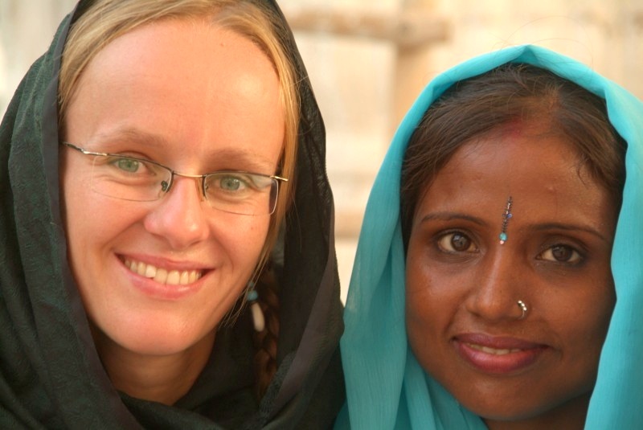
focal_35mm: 174
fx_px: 3111
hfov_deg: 11.8
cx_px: 322
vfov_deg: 7.9
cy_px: 215
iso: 400
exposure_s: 1/60
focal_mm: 116
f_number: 5.6
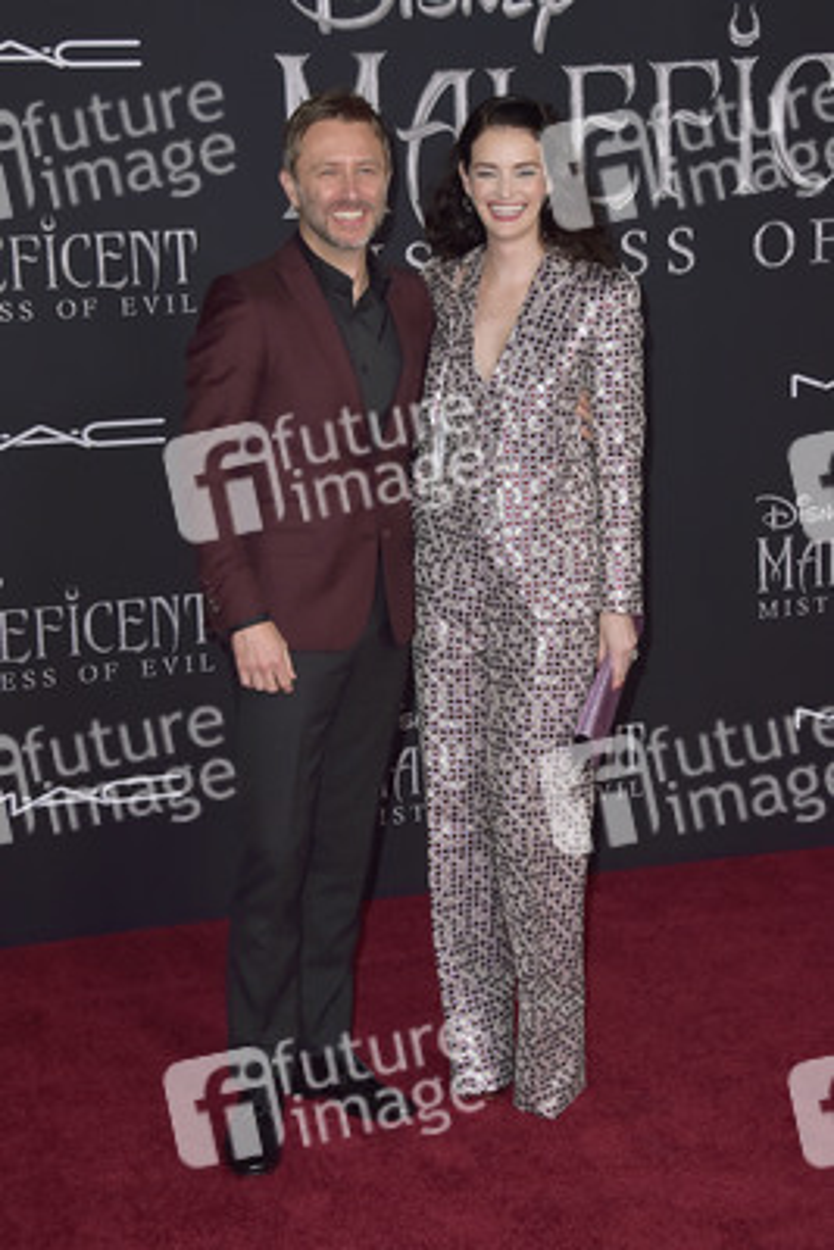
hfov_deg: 21.9
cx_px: 417
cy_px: 625
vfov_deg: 32.4
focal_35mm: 62
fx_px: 2152
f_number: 7.1
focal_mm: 62
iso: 500
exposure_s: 1/250
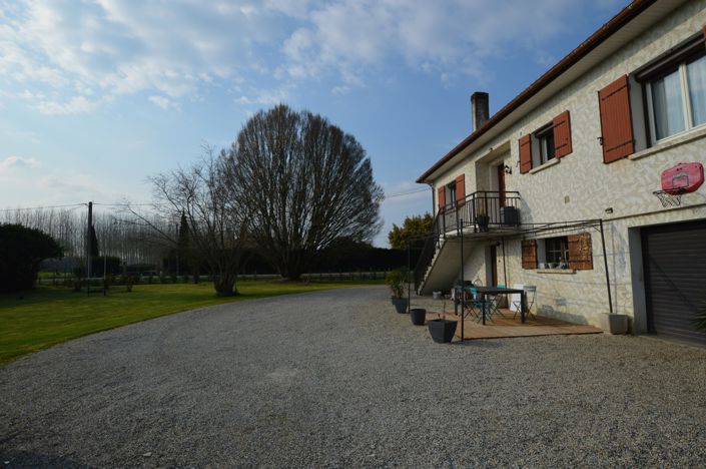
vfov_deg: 67.2
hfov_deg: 90.1
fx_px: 353
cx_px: 353
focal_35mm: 18
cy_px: 234
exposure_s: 1/320
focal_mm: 12
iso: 100
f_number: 9
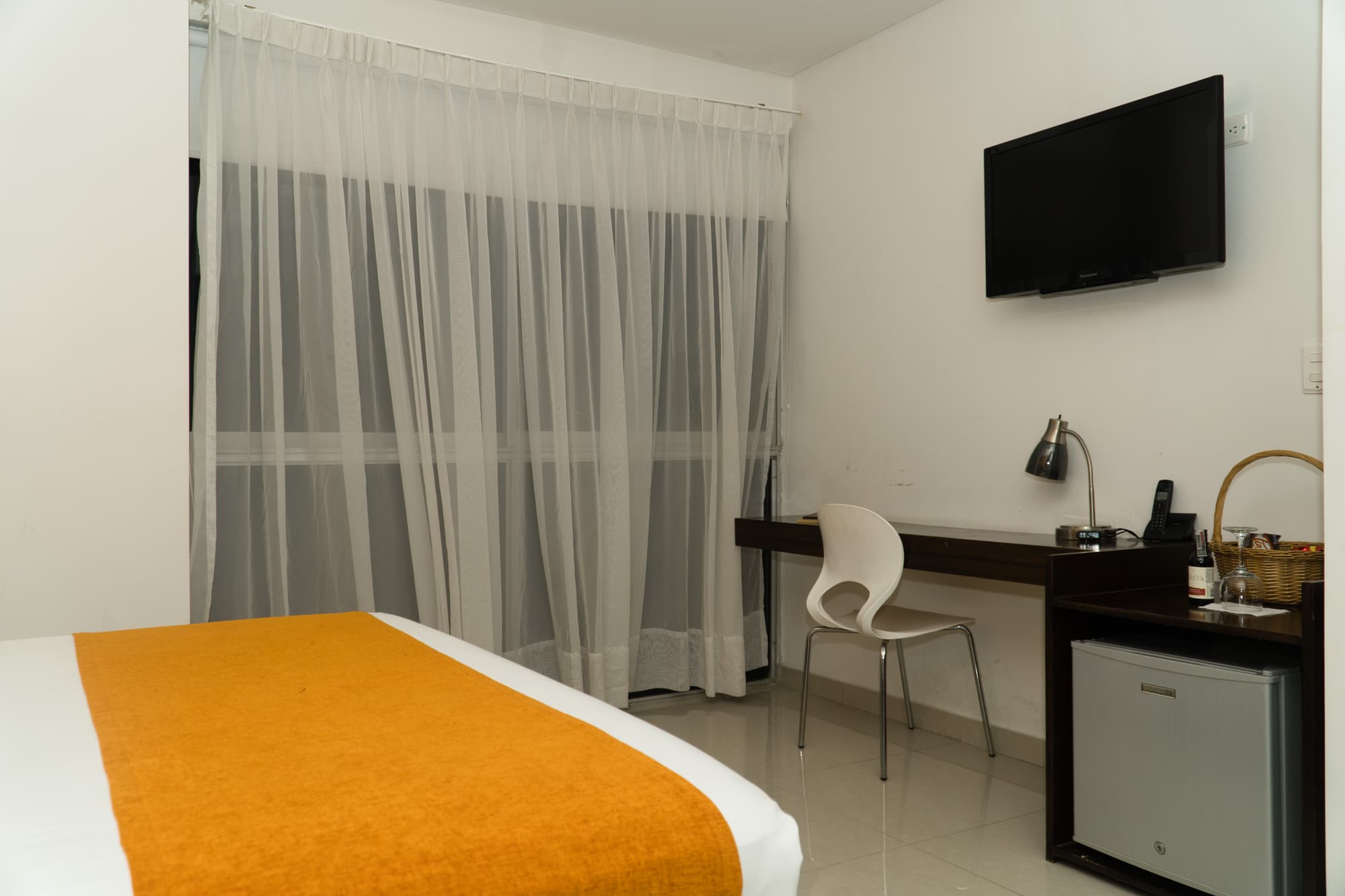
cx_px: 672
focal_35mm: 27
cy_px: 448
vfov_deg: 47.9
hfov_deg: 67.4
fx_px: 1009
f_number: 4
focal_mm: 18
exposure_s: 1/100
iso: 100
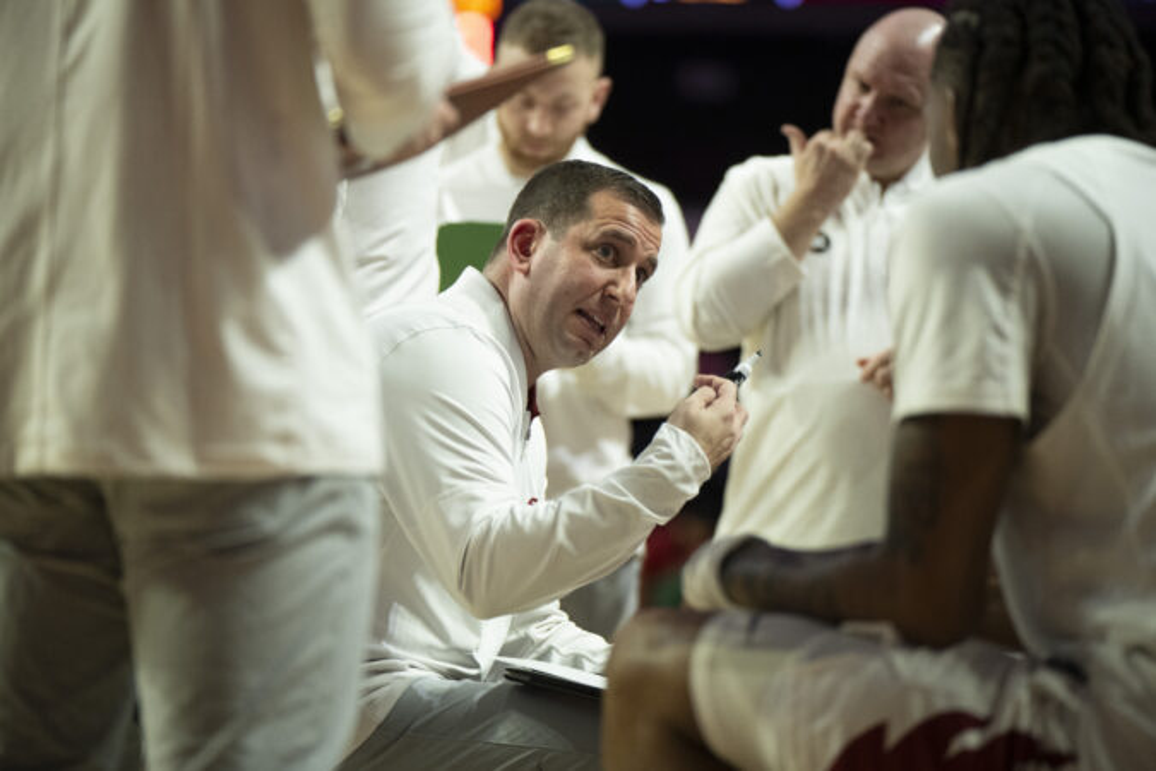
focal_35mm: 135
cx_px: 578
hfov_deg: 15.2
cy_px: 386
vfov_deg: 10.2
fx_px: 4335
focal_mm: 135
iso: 2000
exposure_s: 1/640
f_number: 2.8
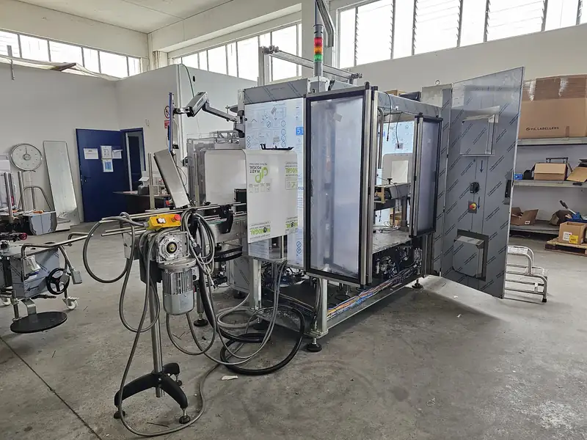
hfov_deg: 73.9
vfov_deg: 58.9
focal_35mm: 23
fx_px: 390
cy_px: 220
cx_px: 294
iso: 160
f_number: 1.7
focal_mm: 6.3
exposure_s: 1/190
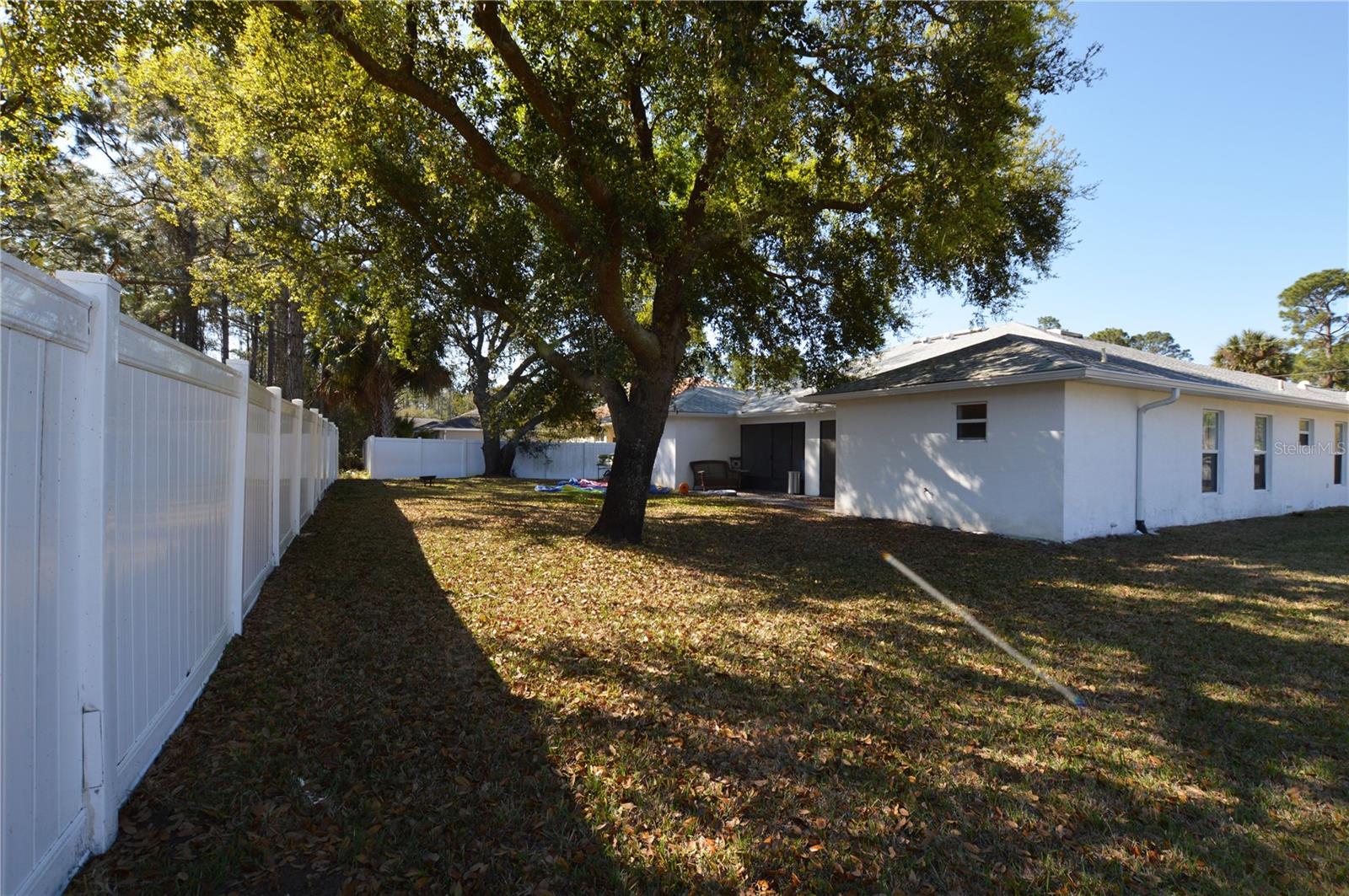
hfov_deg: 100.5
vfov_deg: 77.2
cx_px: 674
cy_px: 448
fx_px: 561
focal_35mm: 15
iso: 100
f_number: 6.3
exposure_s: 1/160
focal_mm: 10
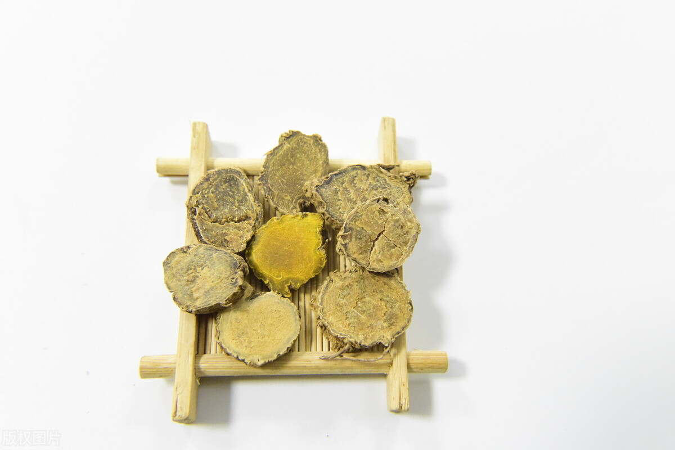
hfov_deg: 65.5
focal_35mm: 28
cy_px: 225
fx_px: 525
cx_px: 338
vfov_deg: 46.4
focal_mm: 28
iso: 12800
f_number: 6.3
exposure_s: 1/100
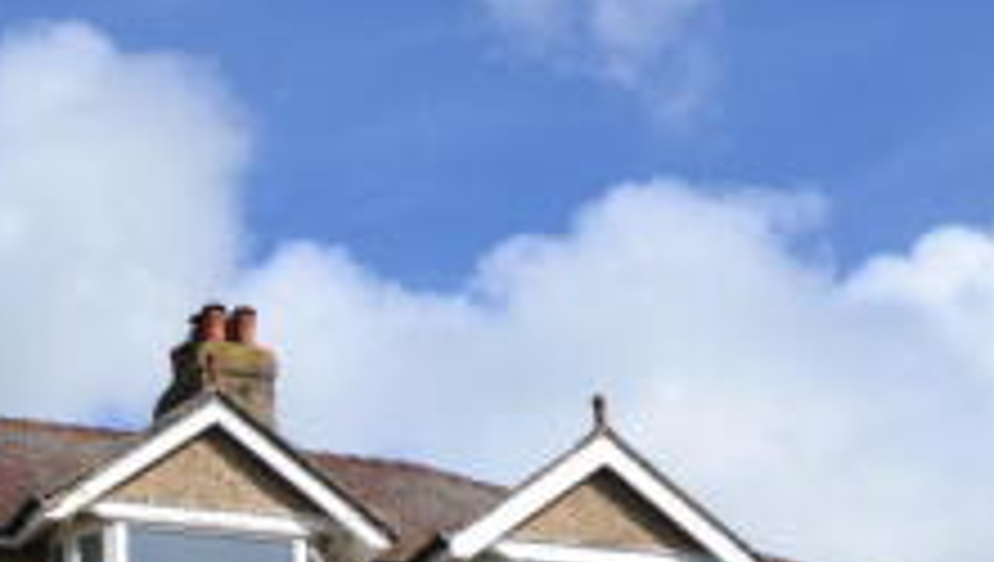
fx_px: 2454
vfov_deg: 12.5
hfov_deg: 22.2
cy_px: 785
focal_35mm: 93
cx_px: 38
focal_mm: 20
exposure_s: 1/320
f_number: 11
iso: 400
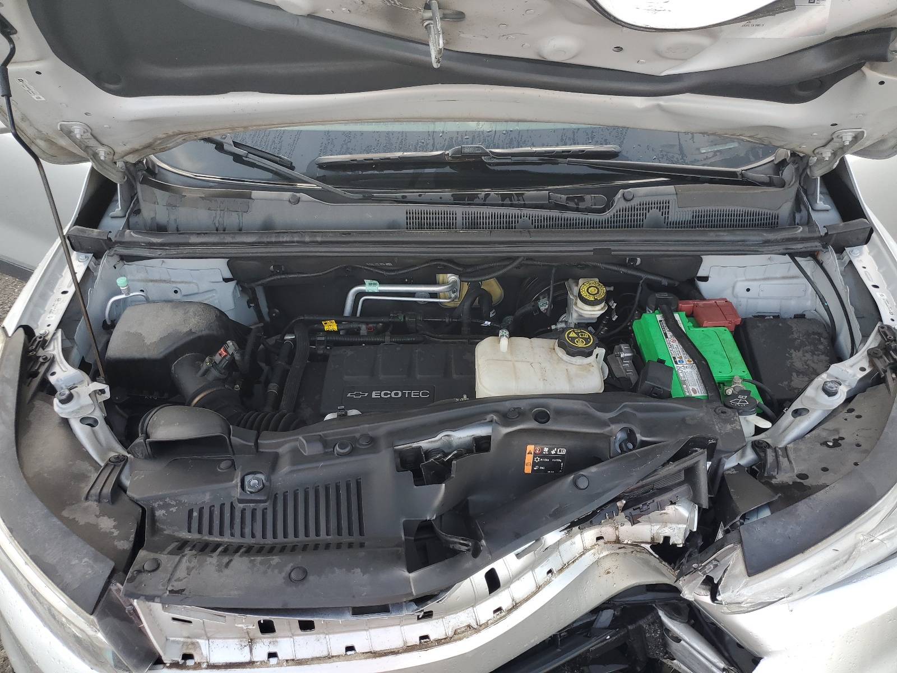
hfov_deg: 67.3
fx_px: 674
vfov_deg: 53.1
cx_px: 448
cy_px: 336
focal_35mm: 26
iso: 50
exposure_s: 1/233
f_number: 1.5
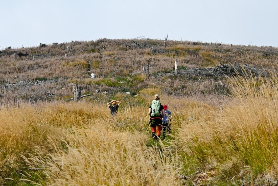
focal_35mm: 75
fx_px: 579
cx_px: 139
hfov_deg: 27.0
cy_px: 93
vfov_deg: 18.2
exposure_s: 1/400
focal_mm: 50
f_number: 7.1
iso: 100
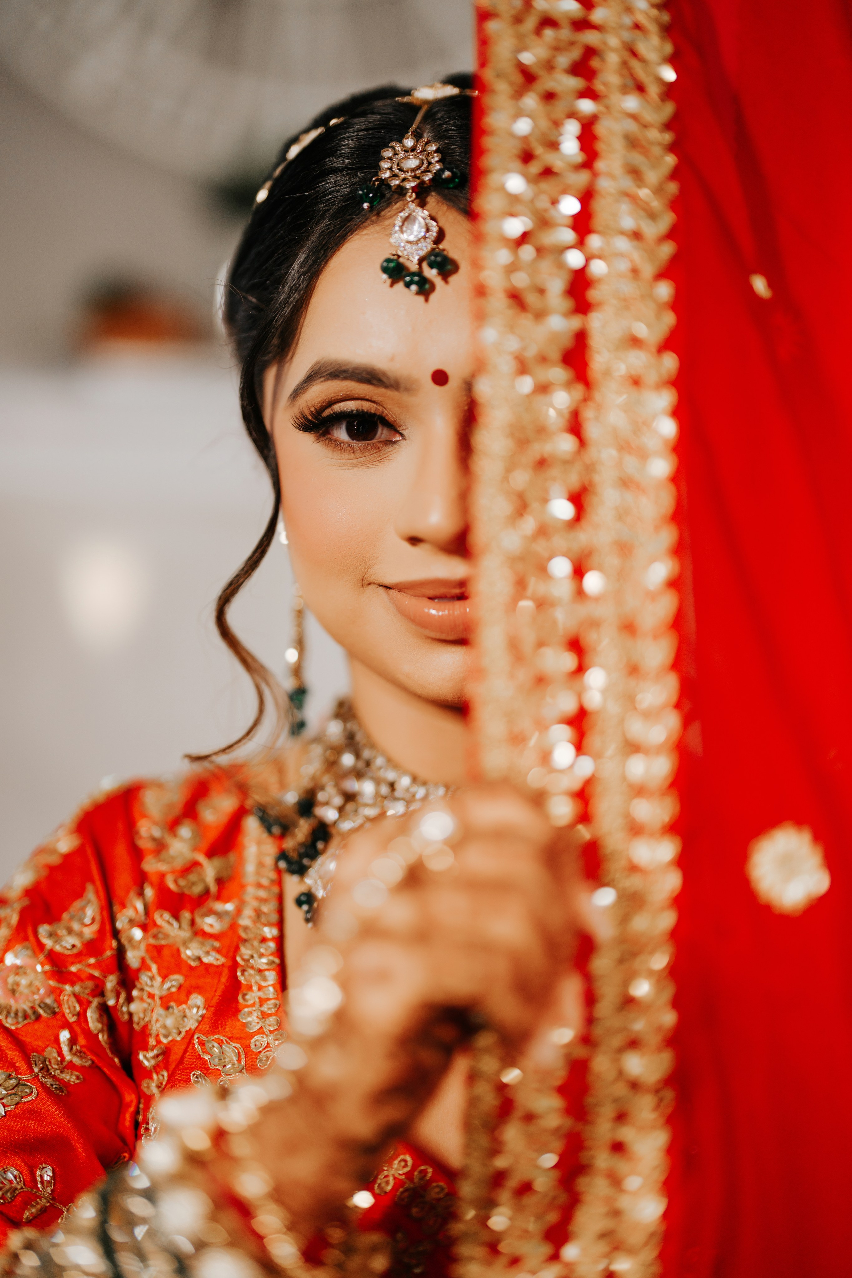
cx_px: 426
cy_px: 639
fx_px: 1775
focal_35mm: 50
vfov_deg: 39.6
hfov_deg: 27.0
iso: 200
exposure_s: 1/320
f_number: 1.2
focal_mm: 50
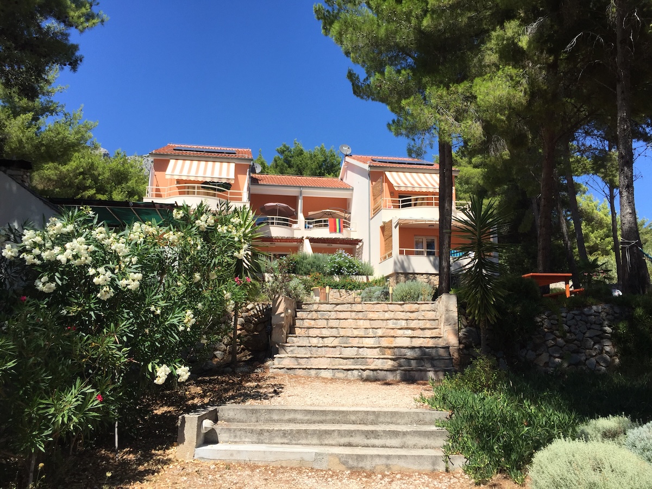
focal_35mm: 29
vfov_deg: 48.2
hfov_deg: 61.7
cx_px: 326
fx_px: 546
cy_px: 244
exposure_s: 1/1980
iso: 32
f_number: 2.2
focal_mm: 4.15
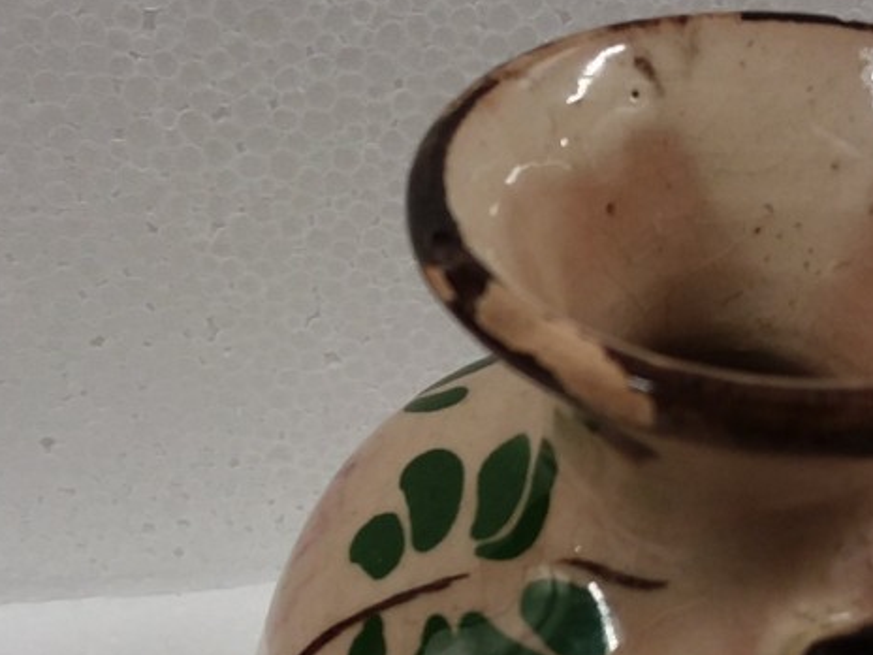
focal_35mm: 50
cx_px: 412
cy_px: 371
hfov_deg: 38.2
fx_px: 1261
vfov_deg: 29.1
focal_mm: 2.47
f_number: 1.9
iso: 64
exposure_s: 1/30
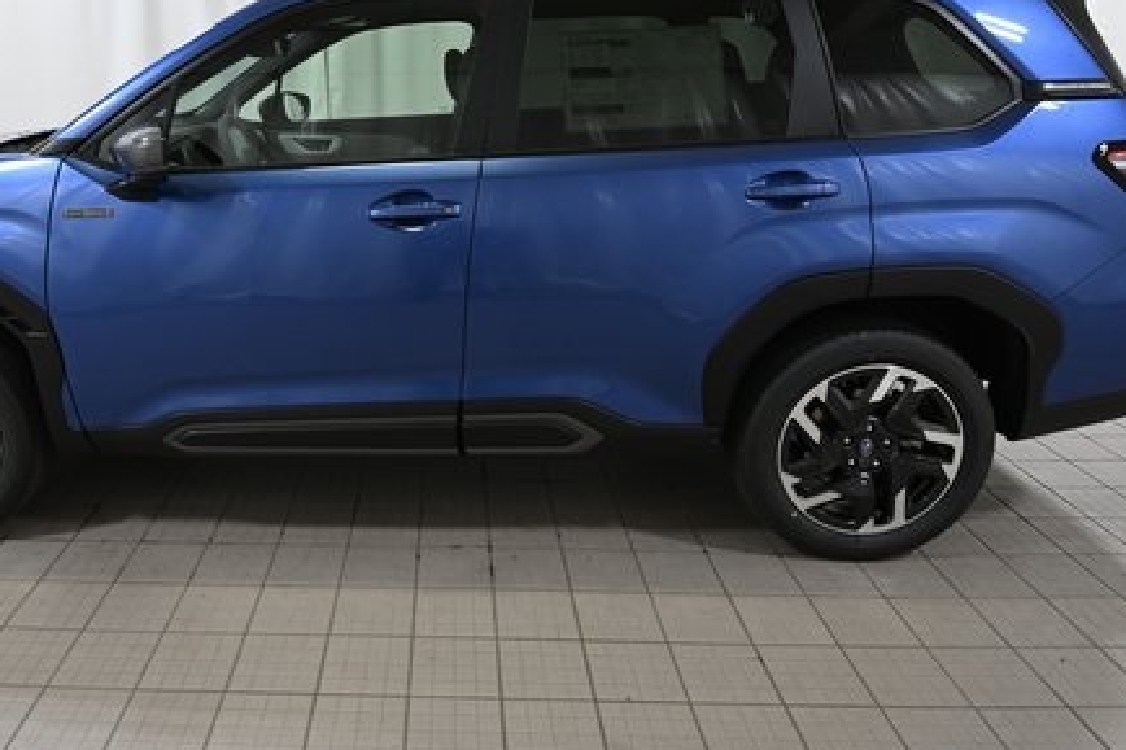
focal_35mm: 28
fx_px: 875
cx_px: 413
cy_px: 257
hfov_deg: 64.4
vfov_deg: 45.7
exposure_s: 1/30
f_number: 7.1
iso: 640
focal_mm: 19
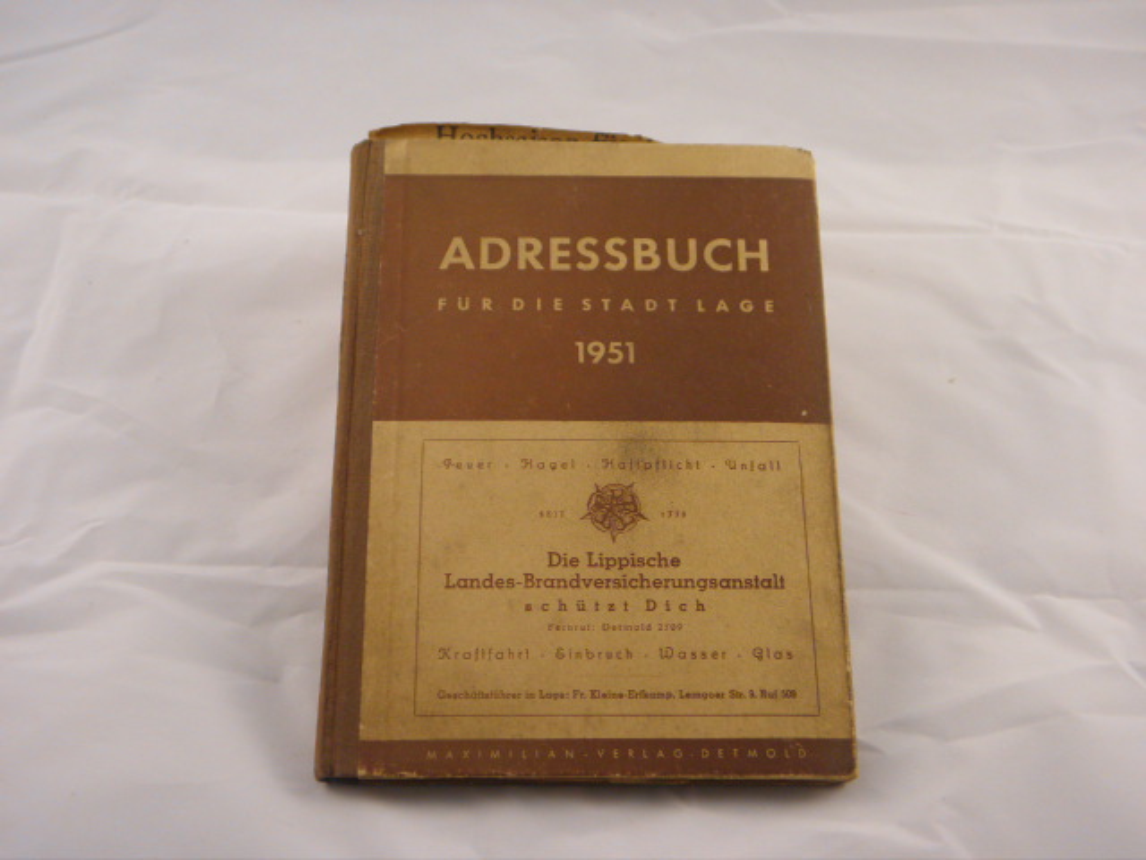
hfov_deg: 40.4
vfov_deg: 30.9
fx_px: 1556
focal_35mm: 47
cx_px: 573
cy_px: 430
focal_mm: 8.6
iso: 100
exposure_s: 1/50
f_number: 3.9
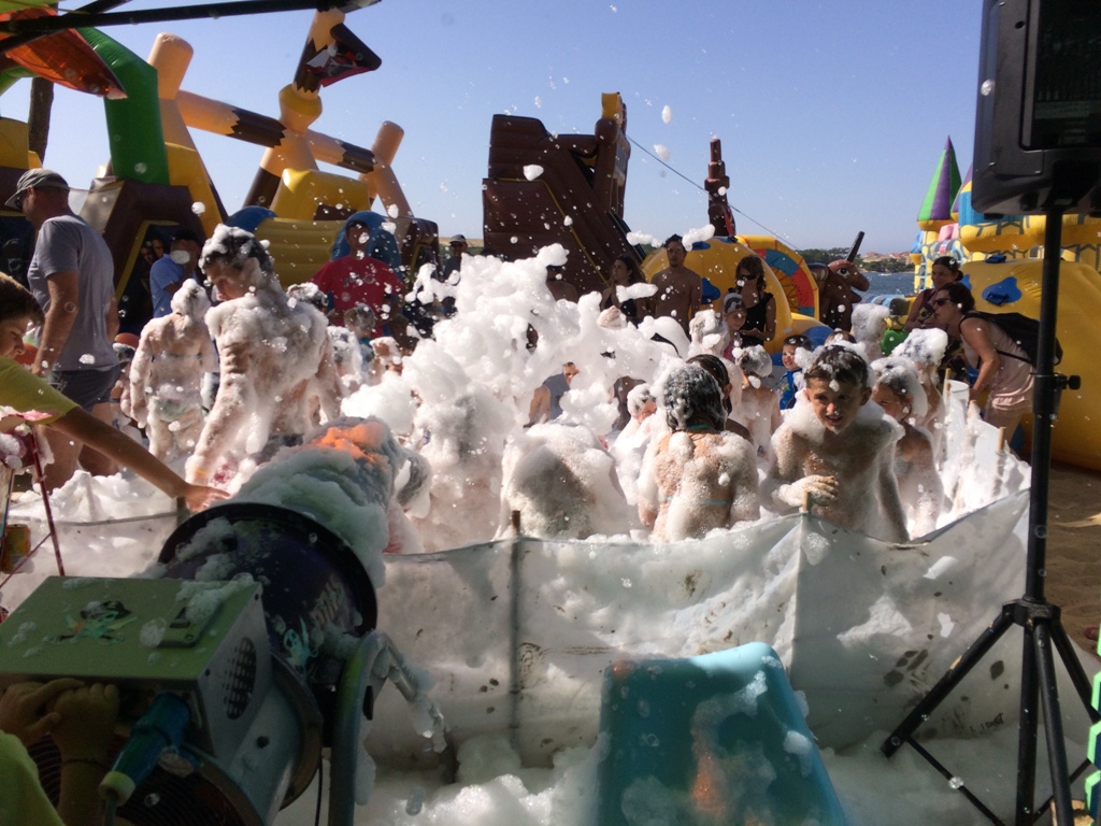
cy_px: 413
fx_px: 922
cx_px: 550
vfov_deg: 48.2
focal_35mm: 29
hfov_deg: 61.7
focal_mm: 4.15
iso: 32
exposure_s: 1/2933
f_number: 2.2
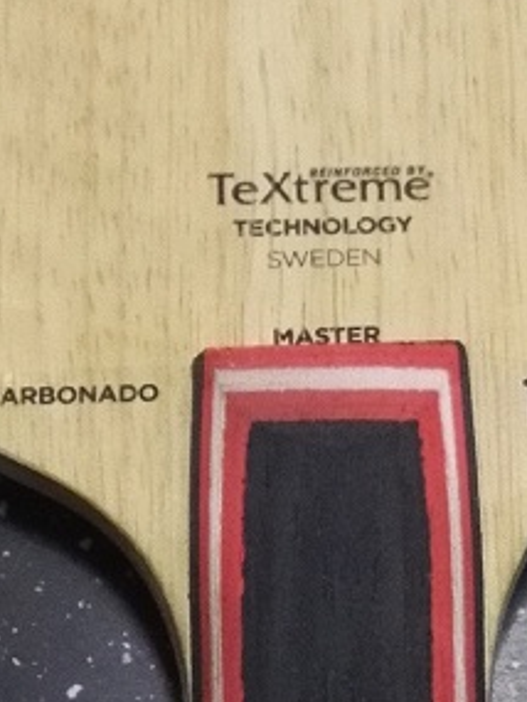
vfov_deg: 16.1
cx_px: 259
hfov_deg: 12.2
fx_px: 2475
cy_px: 357
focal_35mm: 122
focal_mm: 3.8
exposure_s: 1/20
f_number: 2
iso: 500
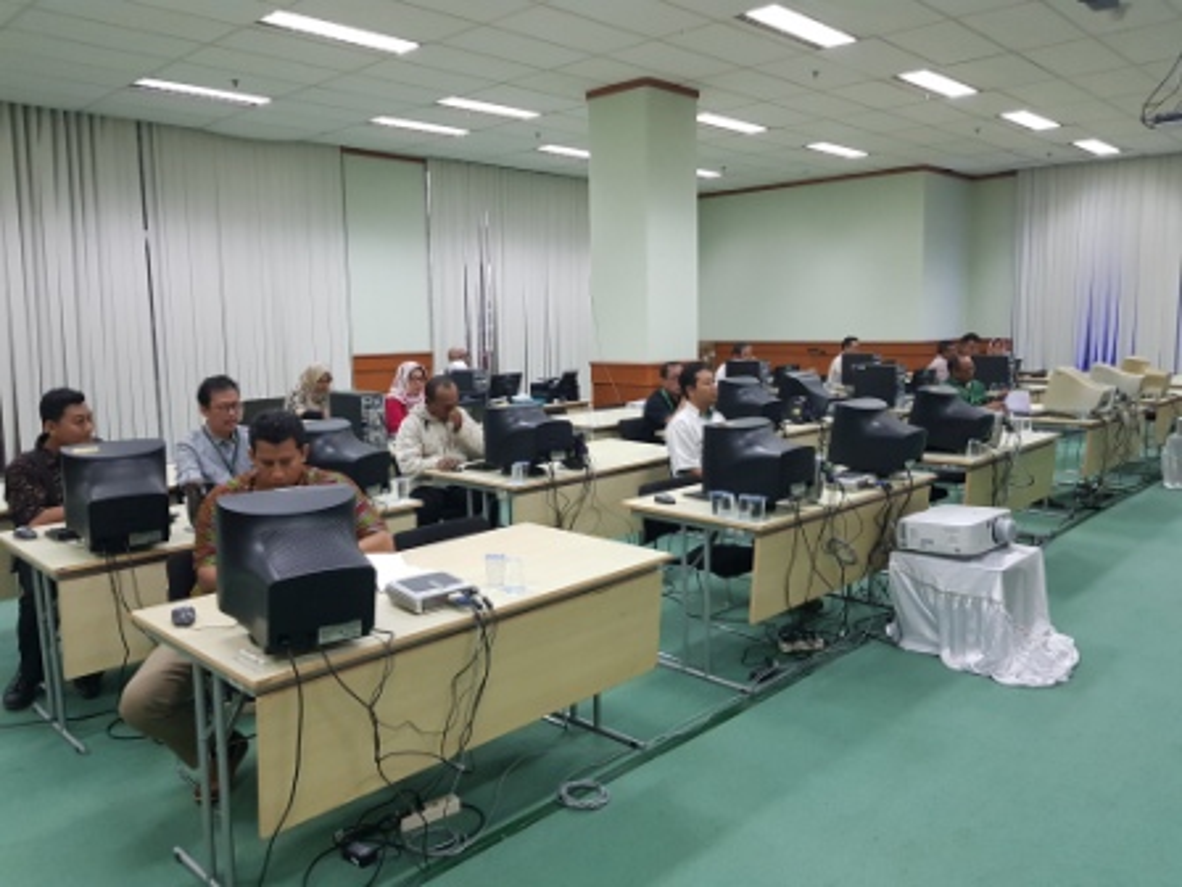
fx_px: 888
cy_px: 444
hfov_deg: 67.3
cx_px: 591
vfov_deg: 53.1
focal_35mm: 26
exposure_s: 1/50
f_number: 1.7
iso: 200
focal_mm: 4.2
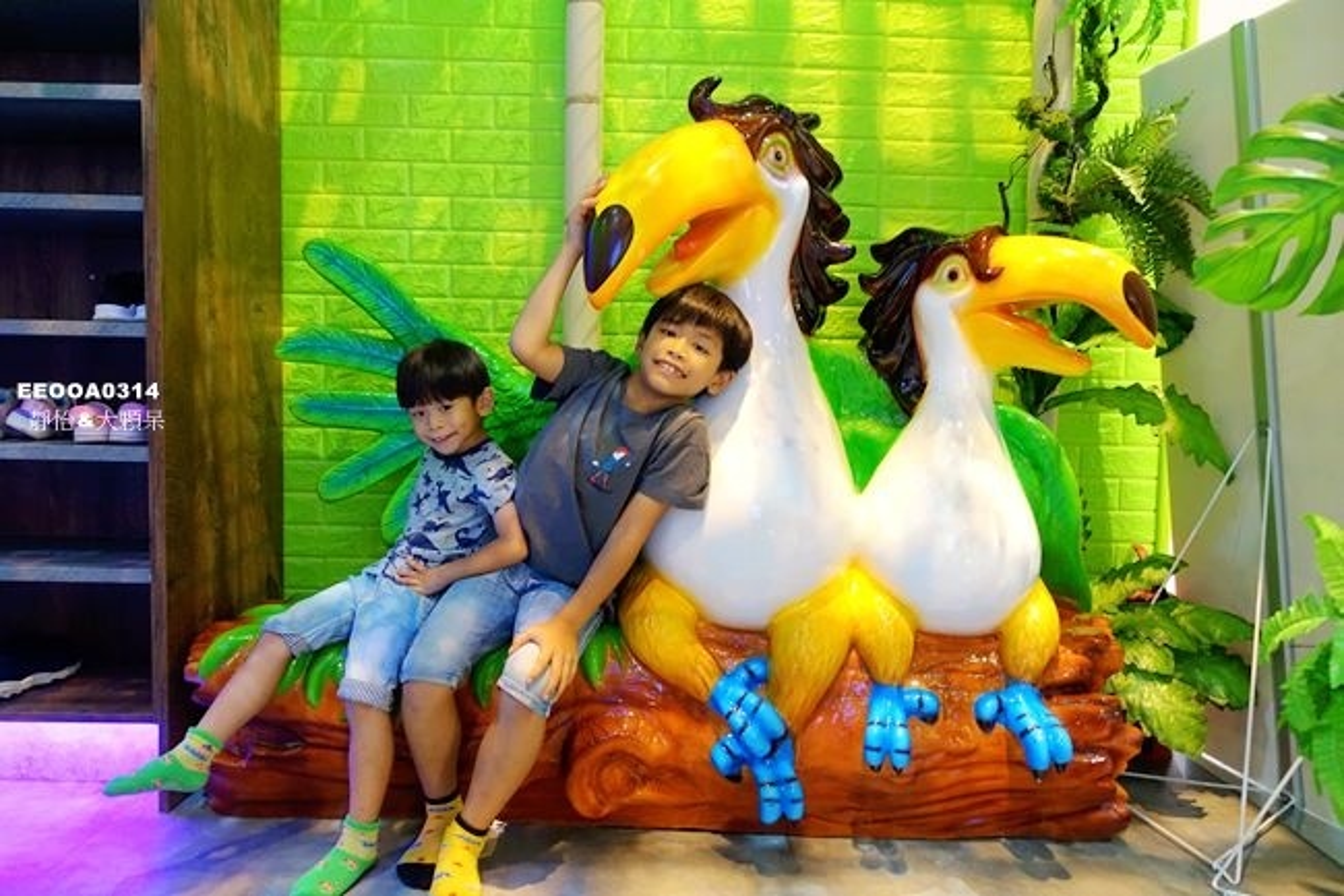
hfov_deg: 73.8
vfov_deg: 53.1
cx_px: 672
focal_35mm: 24
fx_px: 896
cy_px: 448
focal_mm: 8.8
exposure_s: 1/30
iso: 640
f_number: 1.8
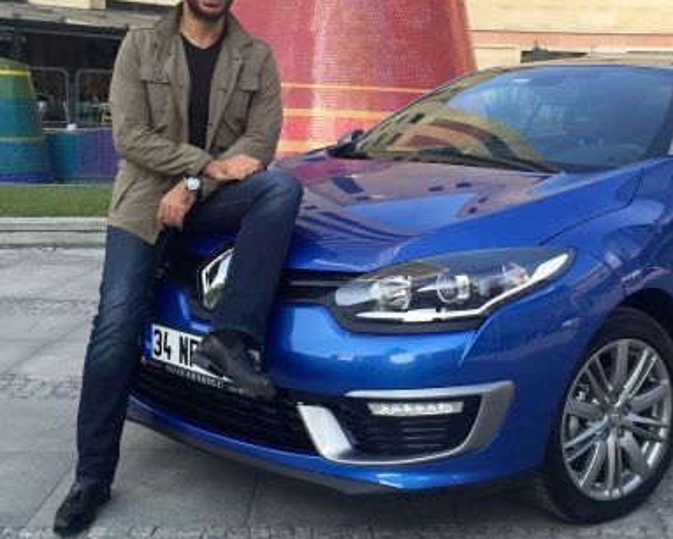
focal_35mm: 48
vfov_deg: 31.5
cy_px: 241
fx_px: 957
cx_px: 402
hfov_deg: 38.6
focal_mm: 4.15
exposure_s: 1/534
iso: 32
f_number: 2.2
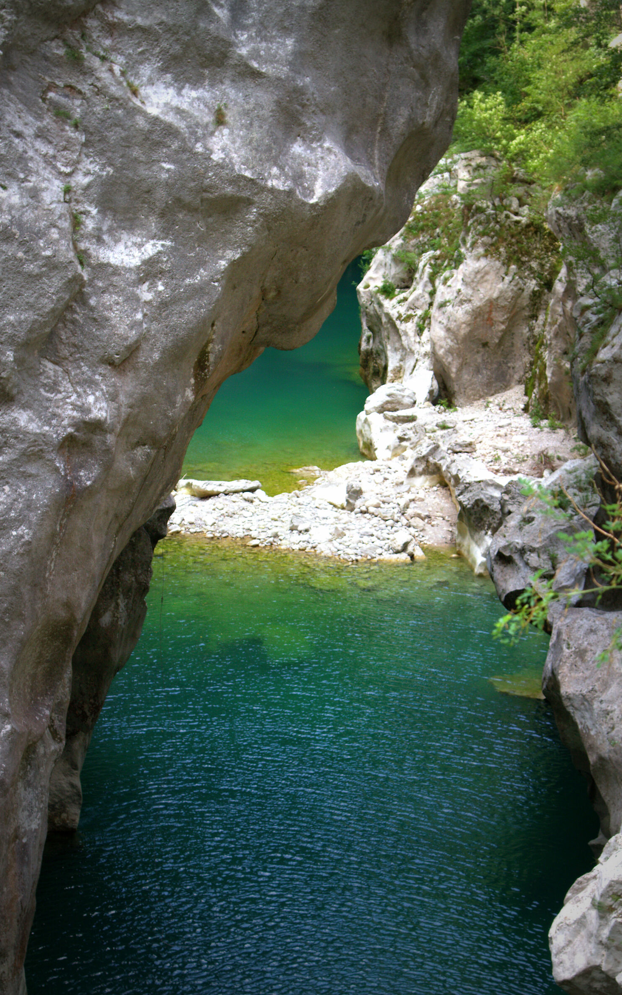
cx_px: 298
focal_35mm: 75
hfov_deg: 17.4
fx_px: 2034
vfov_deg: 27.5
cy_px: 495
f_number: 5.6
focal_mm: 47
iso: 400
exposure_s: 1/200
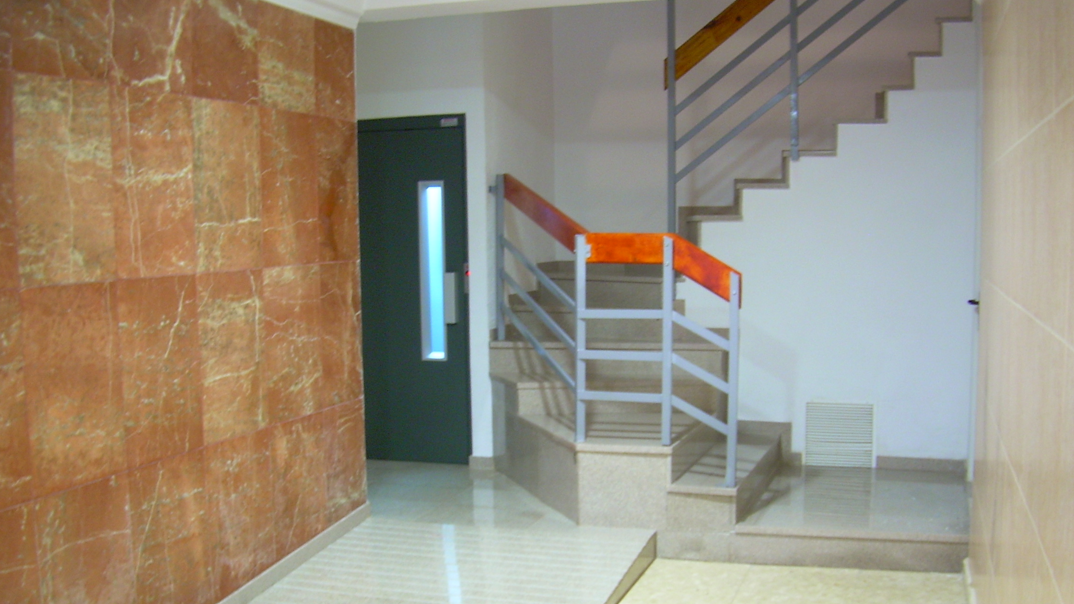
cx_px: 532
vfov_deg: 28.3
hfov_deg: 48.4
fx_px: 1196
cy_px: 356
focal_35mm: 42
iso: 130
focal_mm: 6.3
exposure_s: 1/2
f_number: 2.8
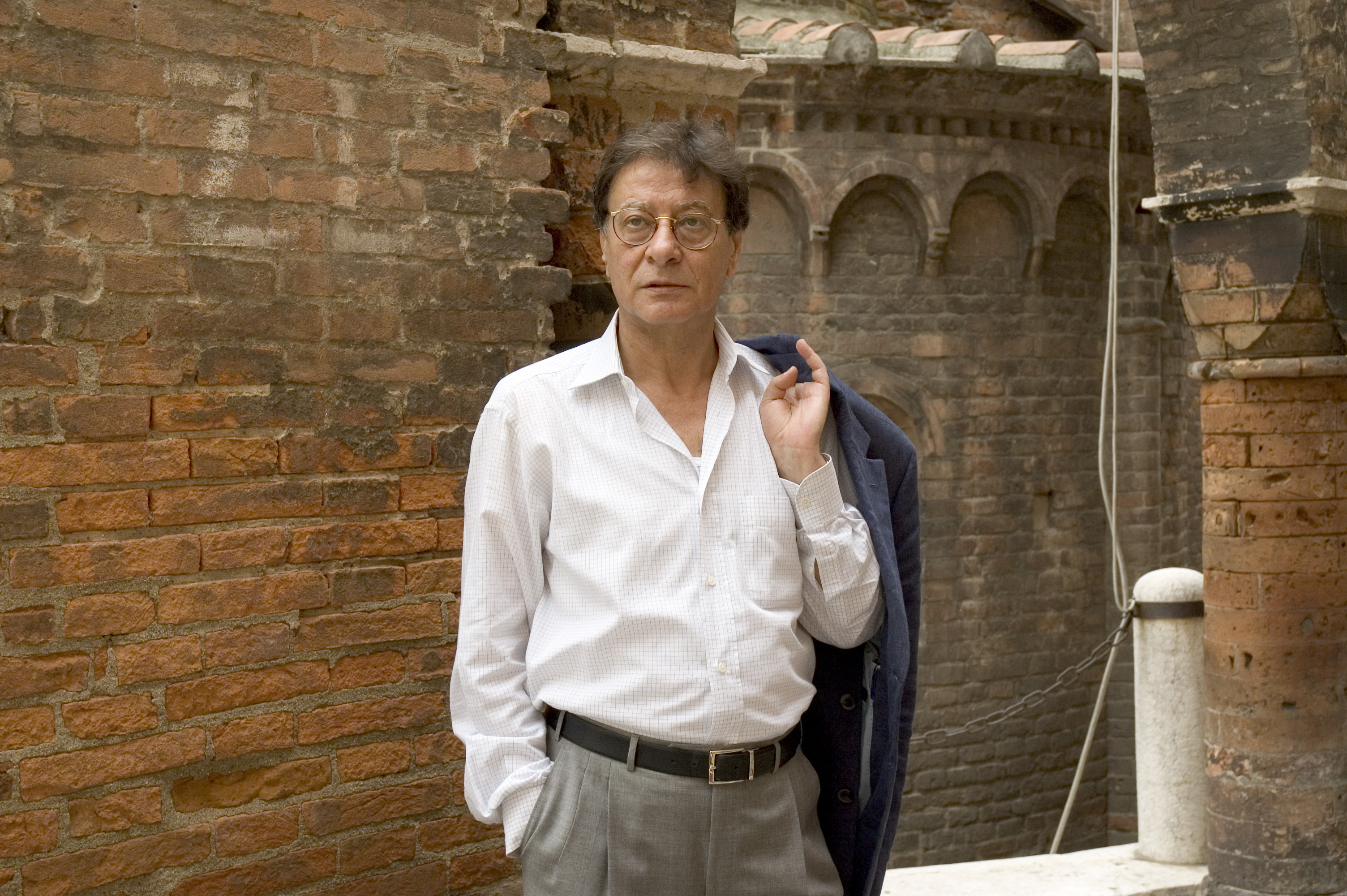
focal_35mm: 52
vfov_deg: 25.7
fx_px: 1963
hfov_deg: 37.9
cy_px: 448
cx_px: 674
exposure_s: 1/60
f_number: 5.6
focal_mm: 35
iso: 200
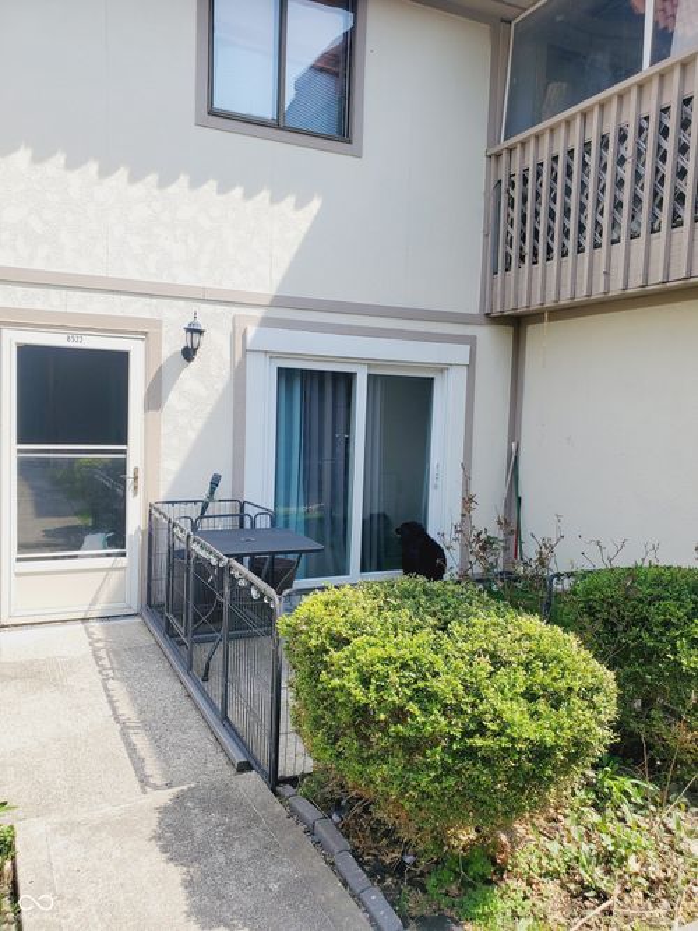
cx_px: 349
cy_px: 466
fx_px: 699
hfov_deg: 53.0
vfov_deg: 67.3
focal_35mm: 26
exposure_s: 1/746
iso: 50
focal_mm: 4.3
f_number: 2.4
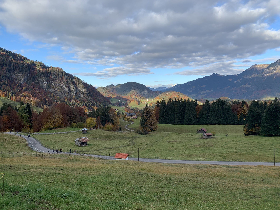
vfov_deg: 53.1
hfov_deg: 67.3
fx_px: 210
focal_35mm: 26
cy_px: 105
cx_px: 140
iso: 25
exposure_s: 1/829
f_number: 1.8
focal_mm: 4.25
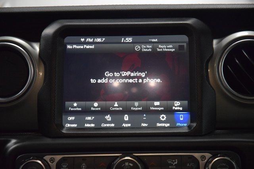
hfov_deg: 19.5
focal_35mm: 105
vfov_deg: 13.0
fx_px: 741
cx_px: 127
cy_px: 84
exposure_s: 1/125
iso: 3200
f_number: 4.5
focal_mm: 70
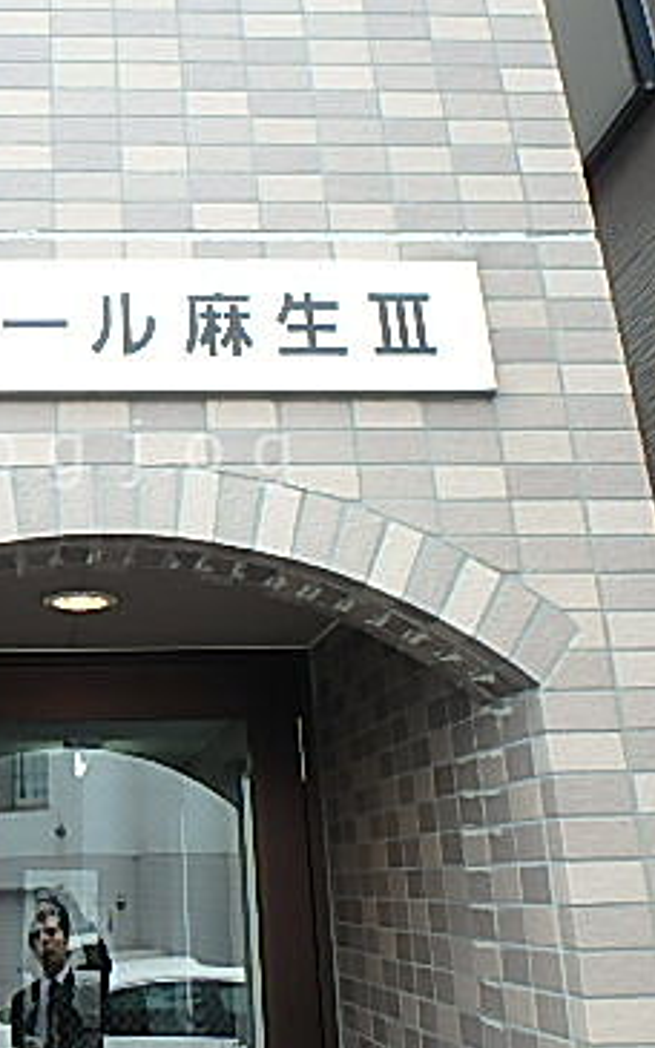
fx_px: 1114
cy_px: 454
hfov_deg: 31.7
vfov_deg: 50.2
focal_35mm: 39
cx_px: 109
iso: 125
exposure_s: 1/100
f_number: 3.5
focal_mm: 3.7
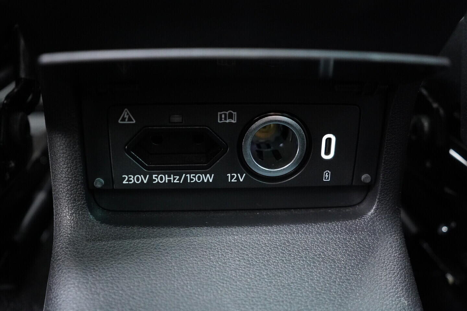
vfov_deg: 36.9
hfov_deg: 53.1
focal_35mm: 36
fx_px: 467
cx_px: 234
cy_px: 156
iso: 4000
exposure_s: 1/40
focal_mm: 24
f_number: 2.8
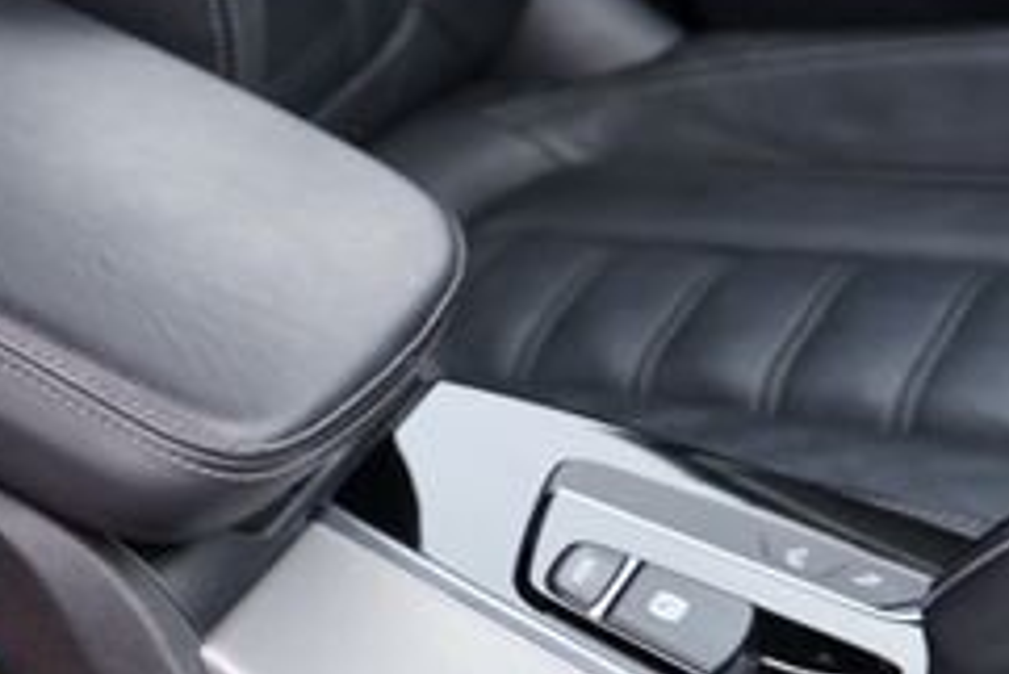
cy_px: -705
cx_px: -967
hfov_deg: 16.0
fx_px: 2860
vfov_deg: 11.9
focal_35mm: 102
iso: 200
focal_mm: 24
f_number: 2.8
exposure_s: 1/30
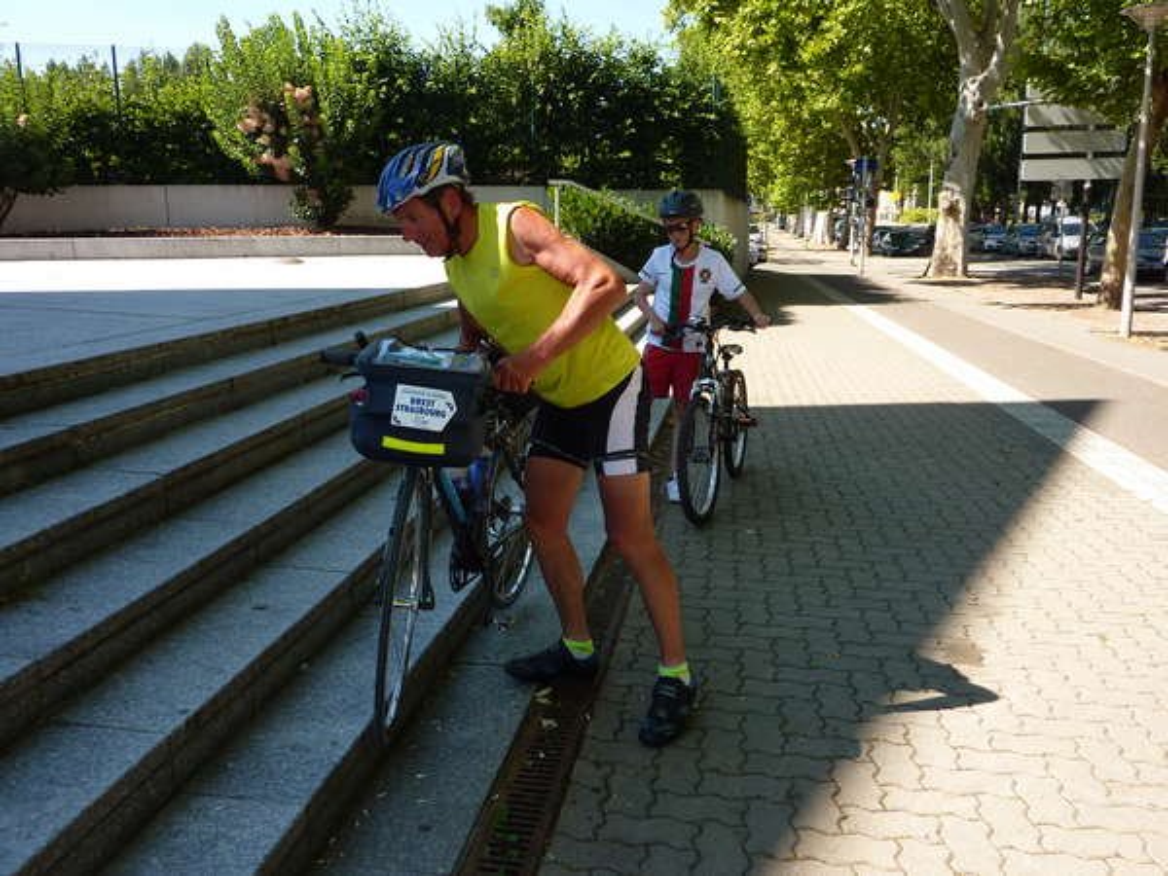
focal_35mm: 29
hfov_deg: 61.7
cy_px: 438
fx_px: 979
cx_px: 584
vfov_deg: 48.2
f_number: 4
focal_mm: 4.7
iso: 80
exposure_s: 1/250
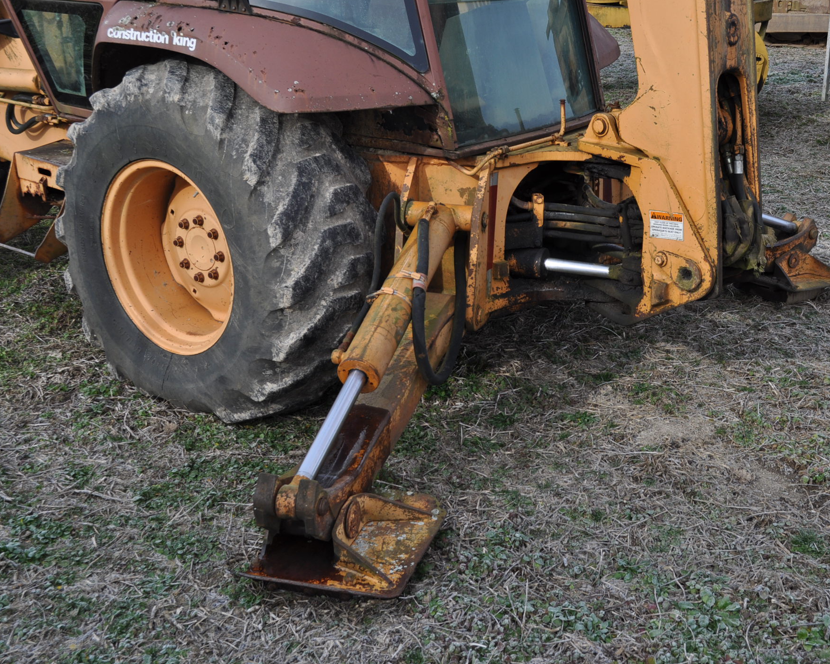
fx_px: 1179
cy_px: 333
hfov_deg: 38.7
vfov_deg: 31.4
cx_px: 485
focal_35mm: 48
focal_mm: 28
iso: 200
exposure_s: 1/250
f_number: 8
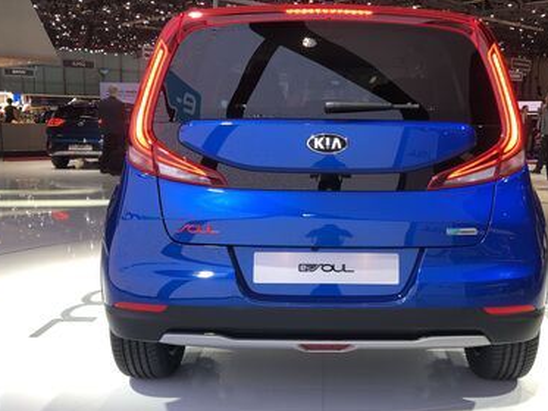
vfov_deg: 35.1
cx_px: 335
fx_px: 649
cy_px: 228
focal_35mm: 41
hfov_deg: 45.5
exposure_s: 1/100
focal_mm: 3.99
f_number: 1.8
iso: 40
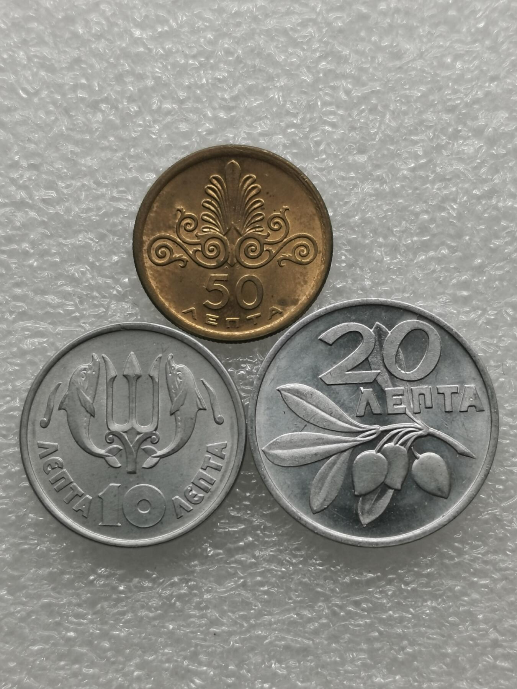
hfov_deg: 20.2
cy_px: 344
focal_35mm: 73
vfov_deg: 26.7
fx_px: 1454
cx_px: 258
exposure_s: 1/122
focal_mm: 5.56
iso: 50
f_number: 1.6
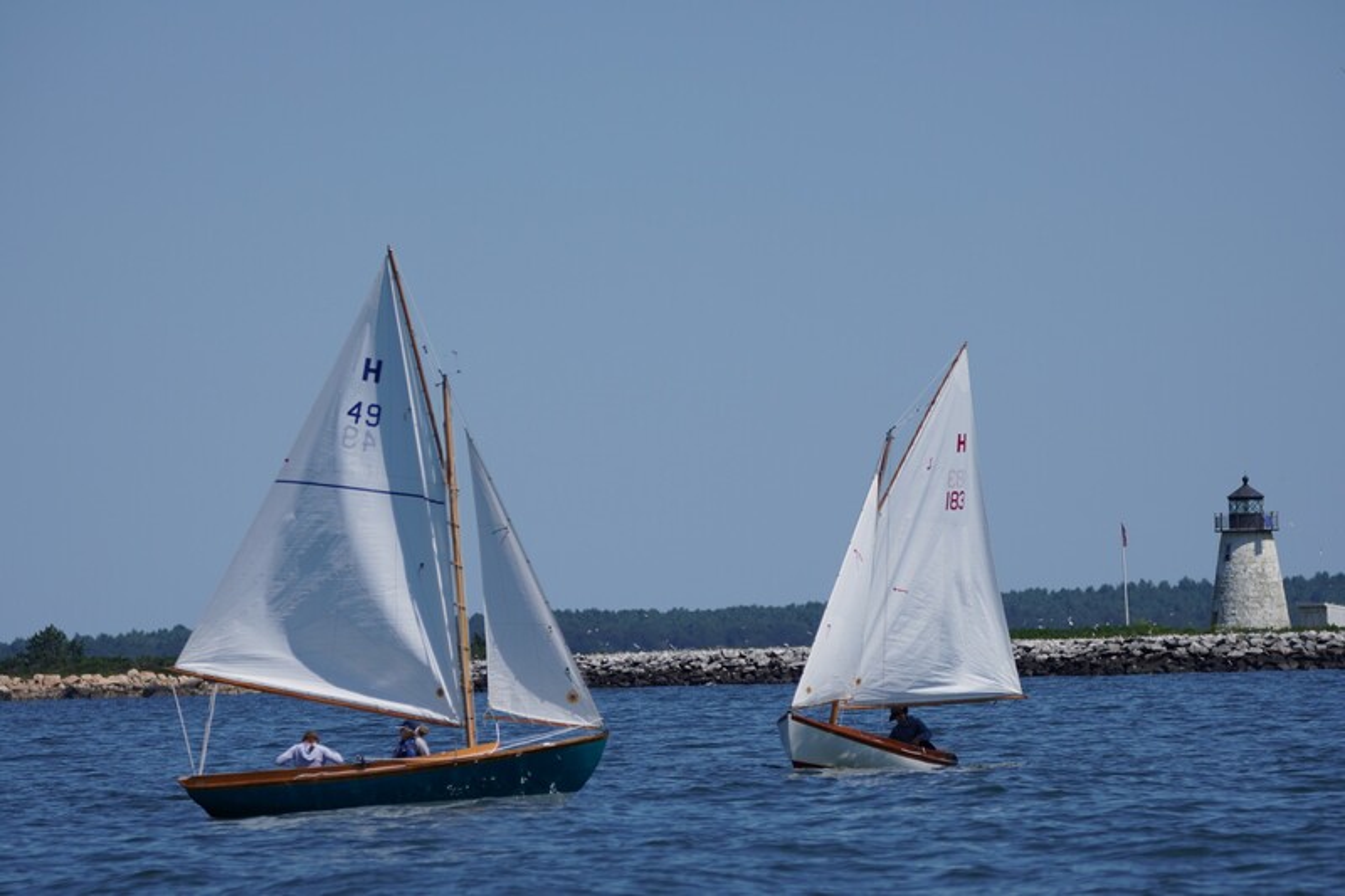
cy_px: 448
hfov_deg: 5.1
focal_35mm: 400
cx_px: 672
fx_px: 14959
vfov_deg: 3.4
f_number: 5.6
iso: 125
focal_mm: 267
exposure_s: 1/1600
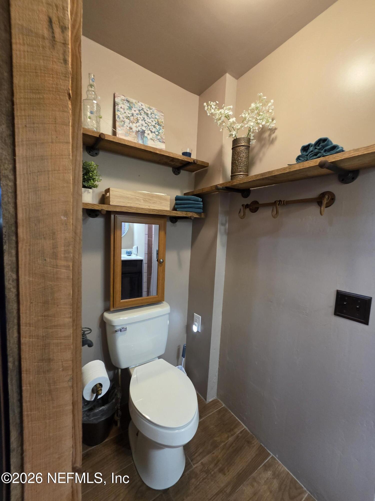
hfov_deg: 89.9
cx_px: 188
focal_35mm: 13
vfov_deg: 106.2
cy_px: 250
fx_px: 188
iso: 400
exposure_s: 1/60
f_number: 1.9
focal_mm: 2.2
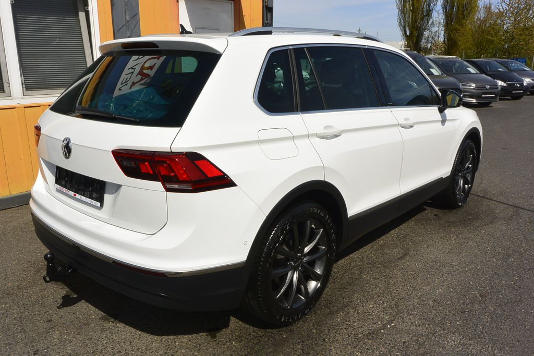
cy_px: 178
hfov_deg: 65.5
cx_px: 267
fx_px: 415
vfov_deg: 46.4
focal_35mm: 28
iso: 160
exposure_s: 1/250
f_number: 14
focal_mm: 10.7
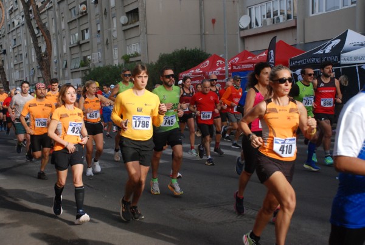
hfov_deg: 35.0
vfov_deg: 23.9
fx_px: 579
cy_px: 122
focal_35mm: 57
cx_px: 182
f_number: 5.6
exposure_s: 1/1600
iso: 1000
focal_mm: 38
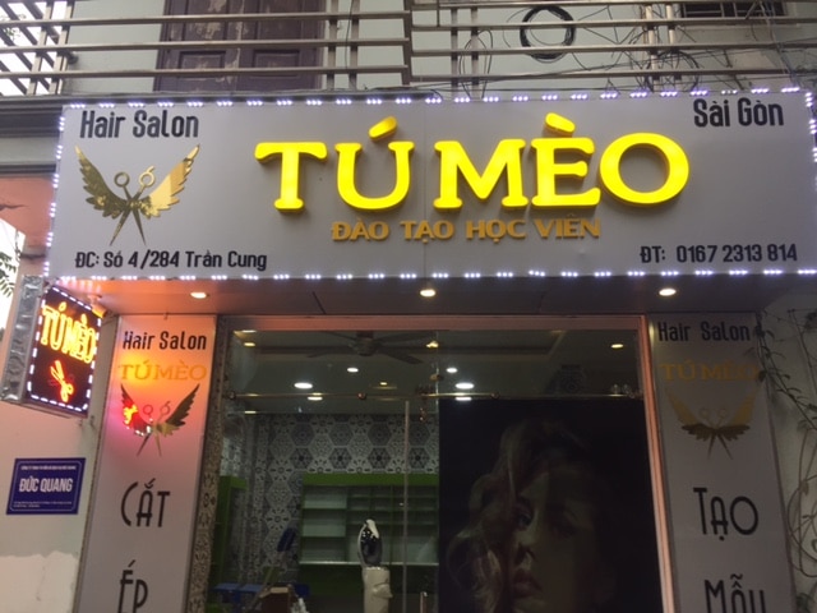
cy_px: 306
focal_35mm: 29
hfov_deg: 61.7
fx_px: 684
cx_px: 408
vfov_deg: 48.2
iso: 32
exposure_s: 1/50
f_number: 2.2
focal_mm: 4.15
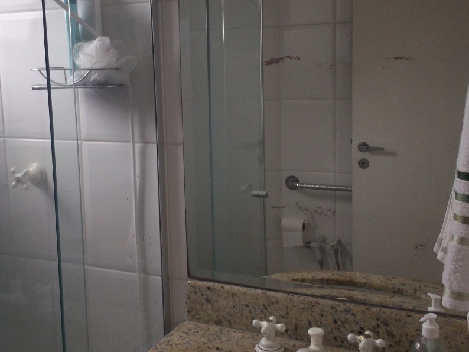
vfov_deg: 29.6
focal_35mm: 49
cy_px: 138
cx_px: 183
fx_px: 664
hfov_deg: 38.7
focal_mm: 6.3
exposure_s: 1/50
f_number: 4.5
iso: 160
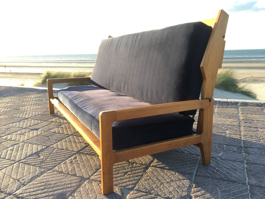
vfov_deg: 48.2
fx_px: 222
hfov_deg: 61.7
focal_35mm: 29
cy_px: 100
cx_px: 132
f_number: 2.2
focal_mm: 4.15
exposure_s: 1/156
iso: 25
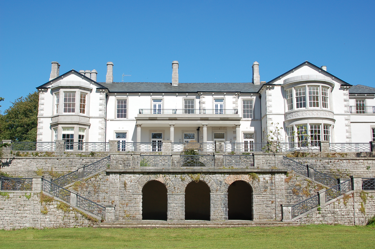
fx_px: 484
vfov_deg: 28.8
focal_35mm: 46
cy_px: 124
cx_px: 188
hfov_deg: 42.4
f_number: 10
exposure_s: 1/400
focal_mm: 31
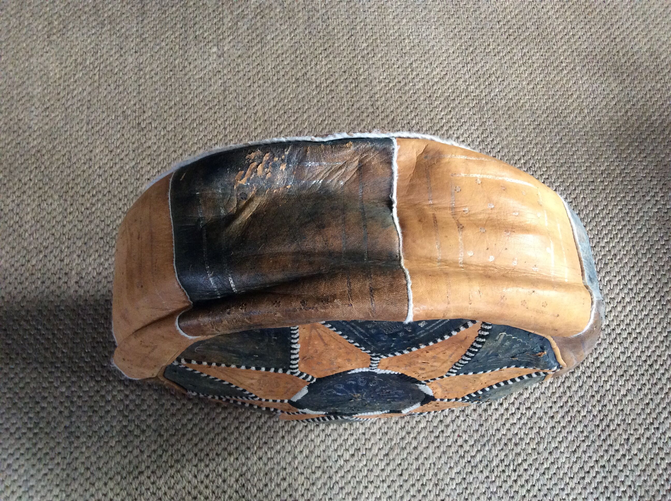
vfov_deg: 44.1
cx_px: 336
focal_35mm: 32
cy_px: 250
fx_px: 619
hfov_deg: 56.9
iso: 200
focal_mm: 3.3
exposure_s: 1/25
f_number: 2.4
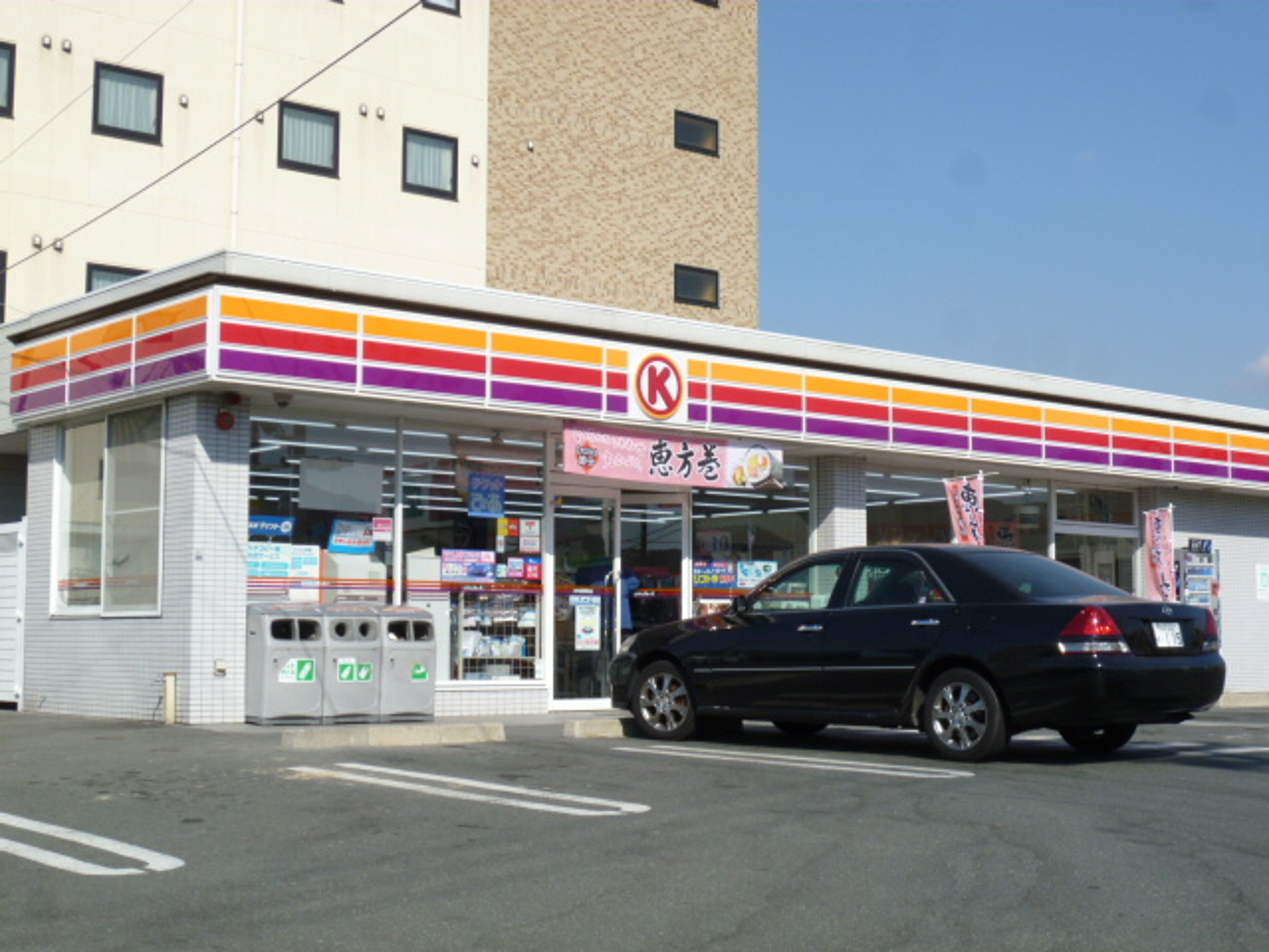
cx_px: 634
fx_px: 1870
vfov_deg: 28.6
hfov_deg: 37.5
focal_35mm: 51
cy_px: 476
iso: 80
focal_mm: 9.1
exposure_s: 1/500
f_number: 5.6
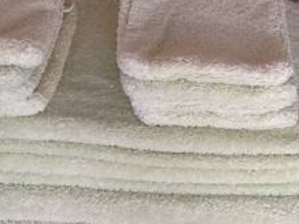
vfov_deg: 15.2
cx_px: 151
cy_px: 99
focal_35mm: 97
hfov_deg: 20.3
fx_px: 837
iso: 50
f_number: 2.4
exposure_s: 1/40
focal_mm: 2.03
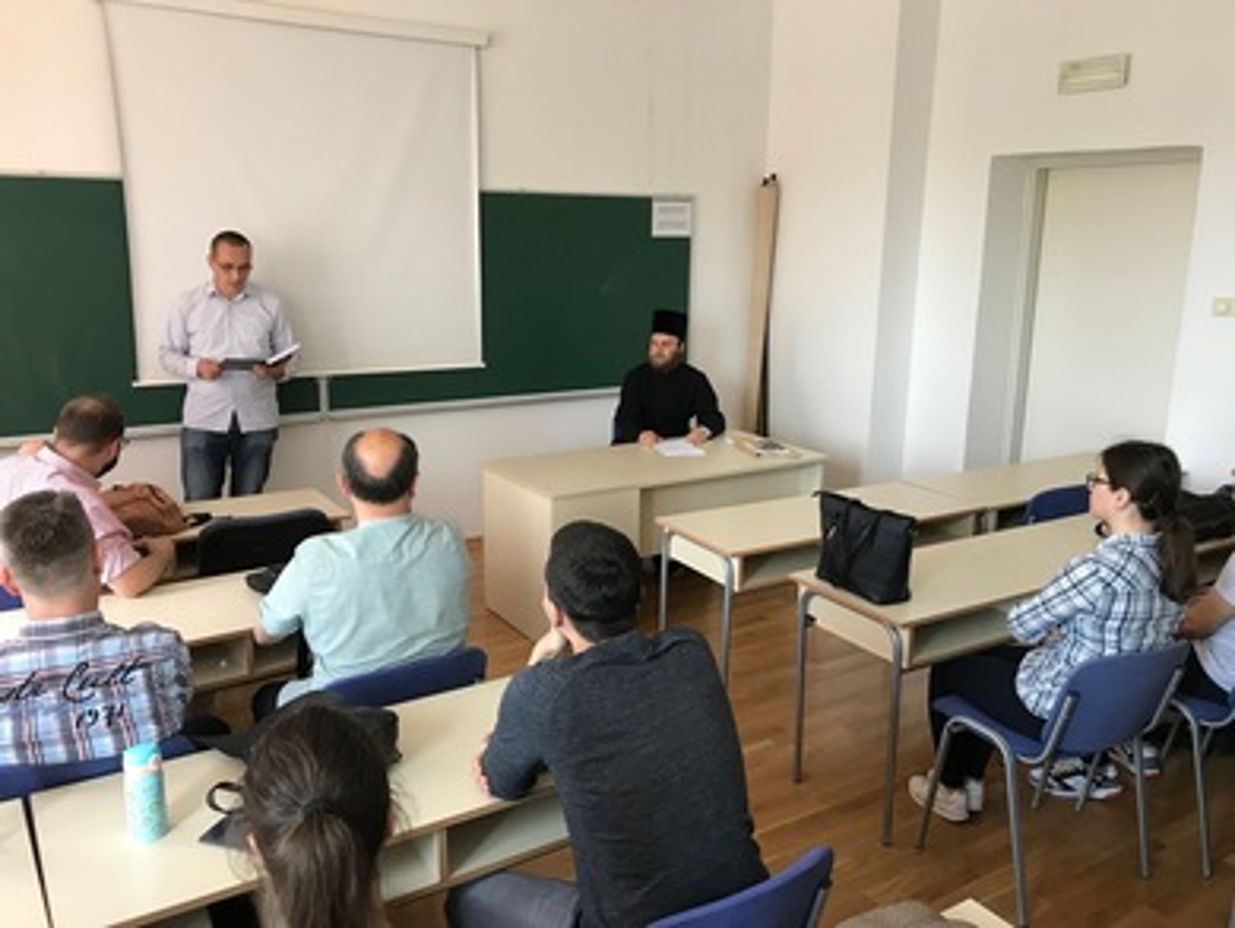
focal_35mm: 28
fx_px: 1000
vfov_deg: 49.8
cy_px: 464
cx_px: 618
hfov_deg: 63.4
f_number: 1.8
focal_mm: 3.99
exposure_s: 1/17
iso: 40
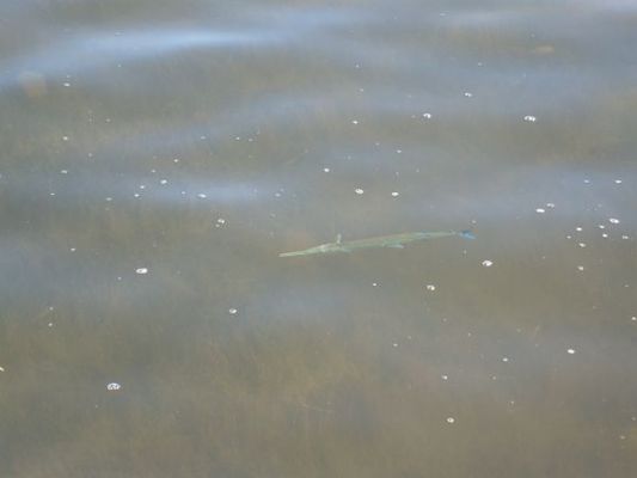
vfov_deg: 14.0
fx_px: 1951
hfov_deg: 18.5
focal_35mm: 106
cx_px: 318
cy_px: 239
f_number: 4.9
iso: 80
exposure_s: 1/125
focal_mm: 17.4
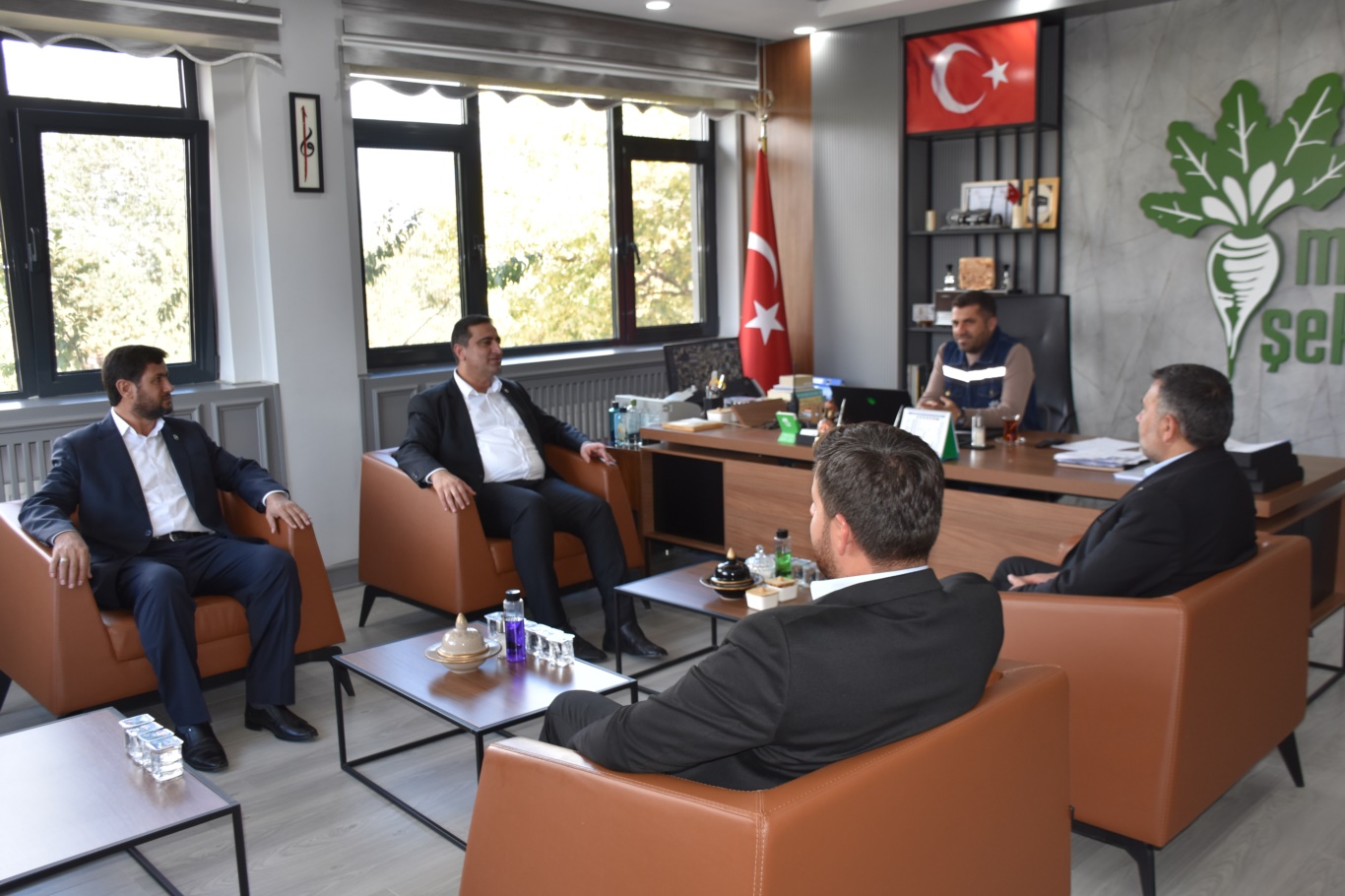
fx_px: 1120
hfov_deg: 61.9
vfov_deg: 43.6
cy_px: 448
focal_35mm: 30
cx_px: 672
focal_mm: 20
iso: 400
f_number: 4
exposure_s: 1/125
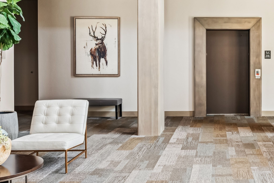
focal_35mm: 50
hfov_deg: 37.9
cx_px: 227
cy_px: 62
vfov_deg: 26.8
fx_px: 380
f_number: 9
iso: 400
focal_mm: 17
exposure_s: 1/10
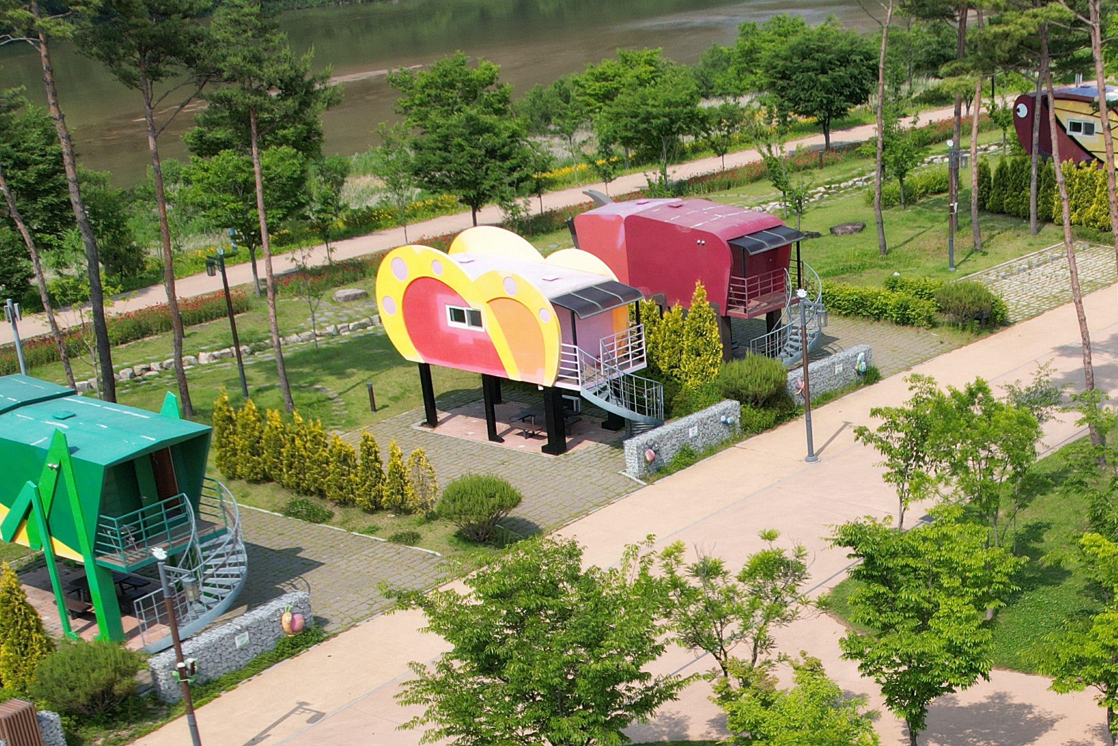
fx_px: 1801
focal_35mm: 58
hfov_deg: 33.4
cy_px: 764
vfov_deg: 22.4
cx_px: 909
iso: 120
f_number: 2.8
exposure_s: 1/2000
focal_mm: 8.38
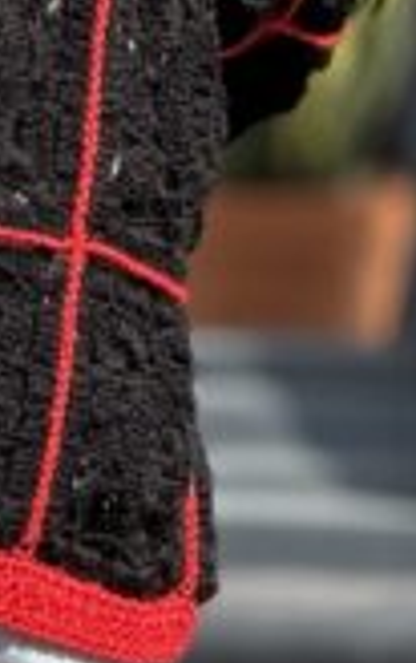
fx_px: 11189
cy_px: -214
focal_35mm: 619
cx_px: -307
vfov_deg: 3.4
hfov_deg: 2.1
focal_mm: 15.66
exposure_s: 1/627
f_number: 2.8
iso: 50
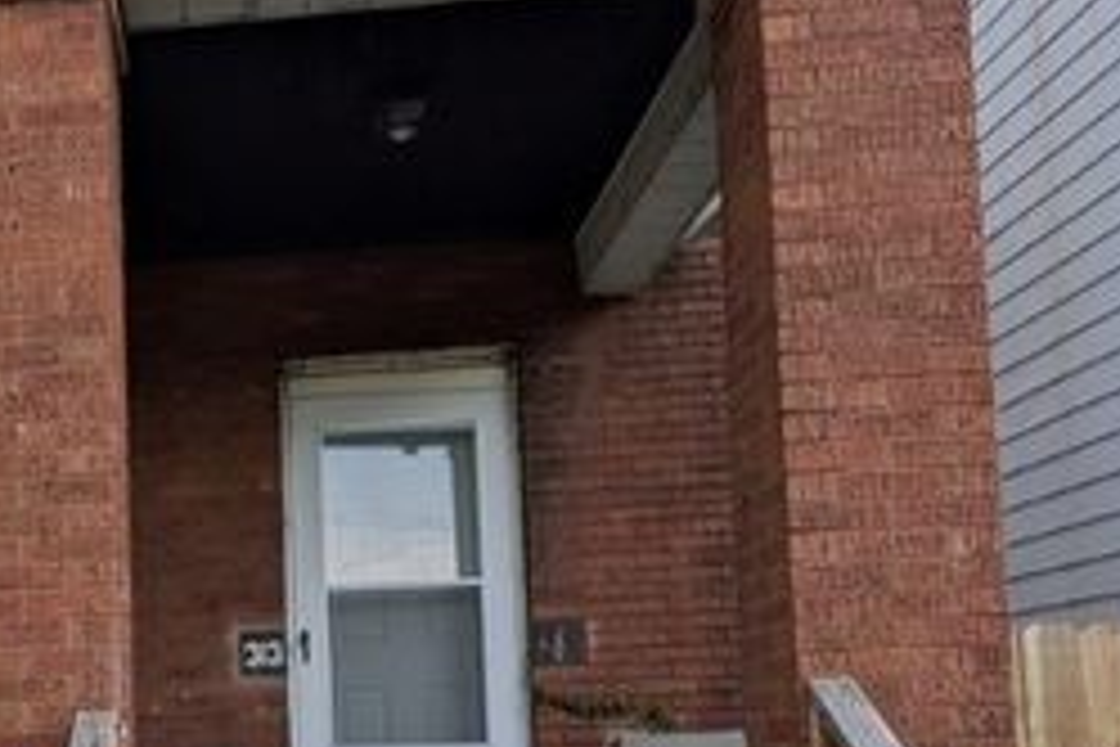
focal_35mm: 39
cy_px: 659
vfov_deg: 32.6
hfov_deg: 45.5
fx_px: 1213
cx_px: 139
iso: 50
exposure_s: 1/526
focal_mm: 1.83
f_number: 2.2
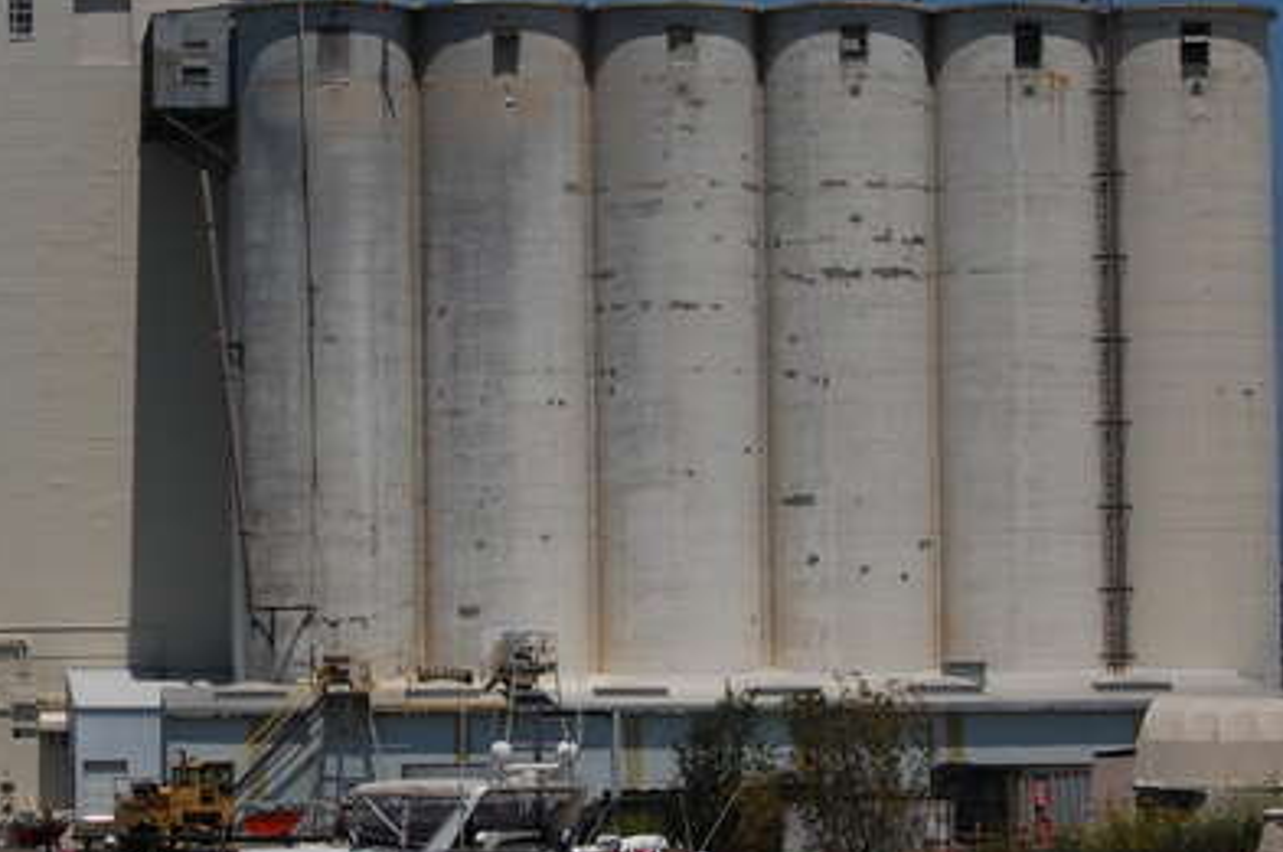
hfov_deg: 12.2
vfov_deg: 8.1
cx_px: 140
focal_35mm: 168
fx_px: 5980
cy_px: 333
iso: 200
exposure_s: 1/320
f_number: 16
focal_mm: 55
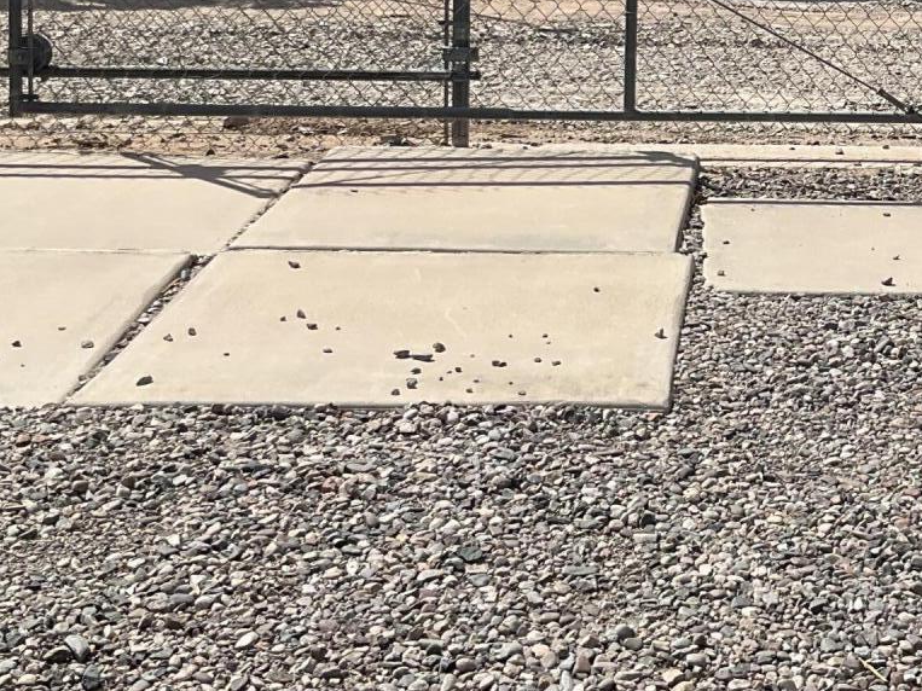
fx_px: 2024
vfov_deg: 19.0
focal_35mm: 76
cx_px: 859
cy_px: 51
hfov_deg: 24.8
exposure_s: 1/3125
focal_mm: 3
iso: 25
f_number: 1.8
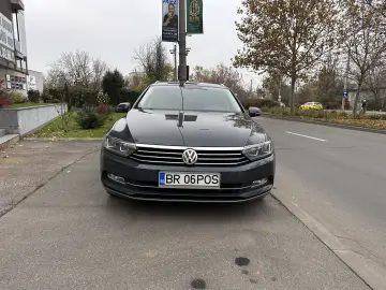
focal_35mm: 24
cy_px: 145
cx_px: 193
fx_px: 268
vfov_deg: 56.8
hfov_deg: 71.6
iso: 80
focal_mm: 6.86
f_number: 1.78
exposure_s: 1/745
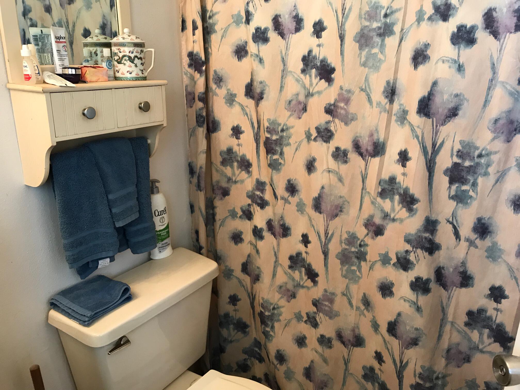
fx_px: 421
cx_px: 260
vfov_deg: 49.7
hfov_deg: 63.4
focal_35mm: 28
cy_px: 195
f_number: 1.8
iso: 40
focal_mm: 3.99
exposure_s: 1/20
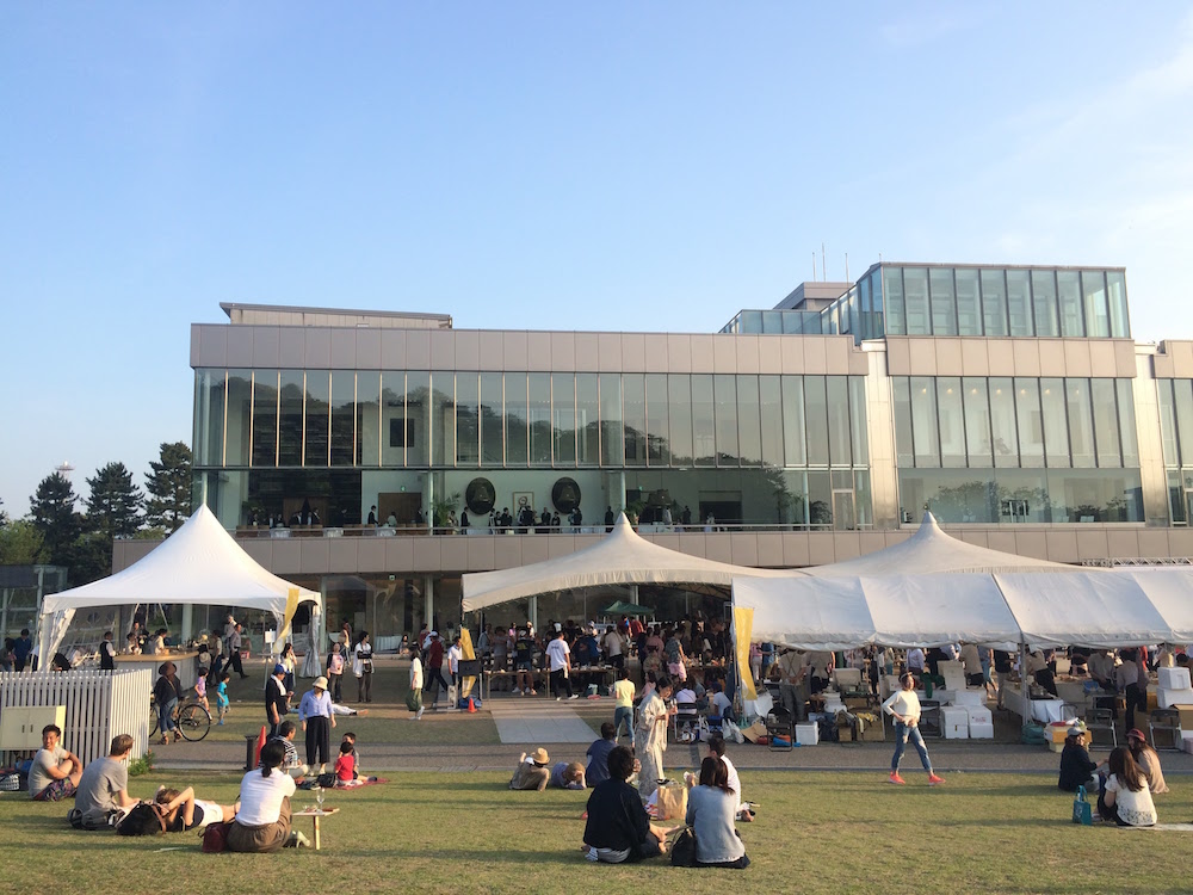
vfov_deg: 48.2
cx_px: 596
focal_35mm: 29
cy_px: 448
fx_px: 999
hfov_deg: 61.7
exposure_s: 1/547
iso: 32
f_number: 2.2
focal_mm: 4.15
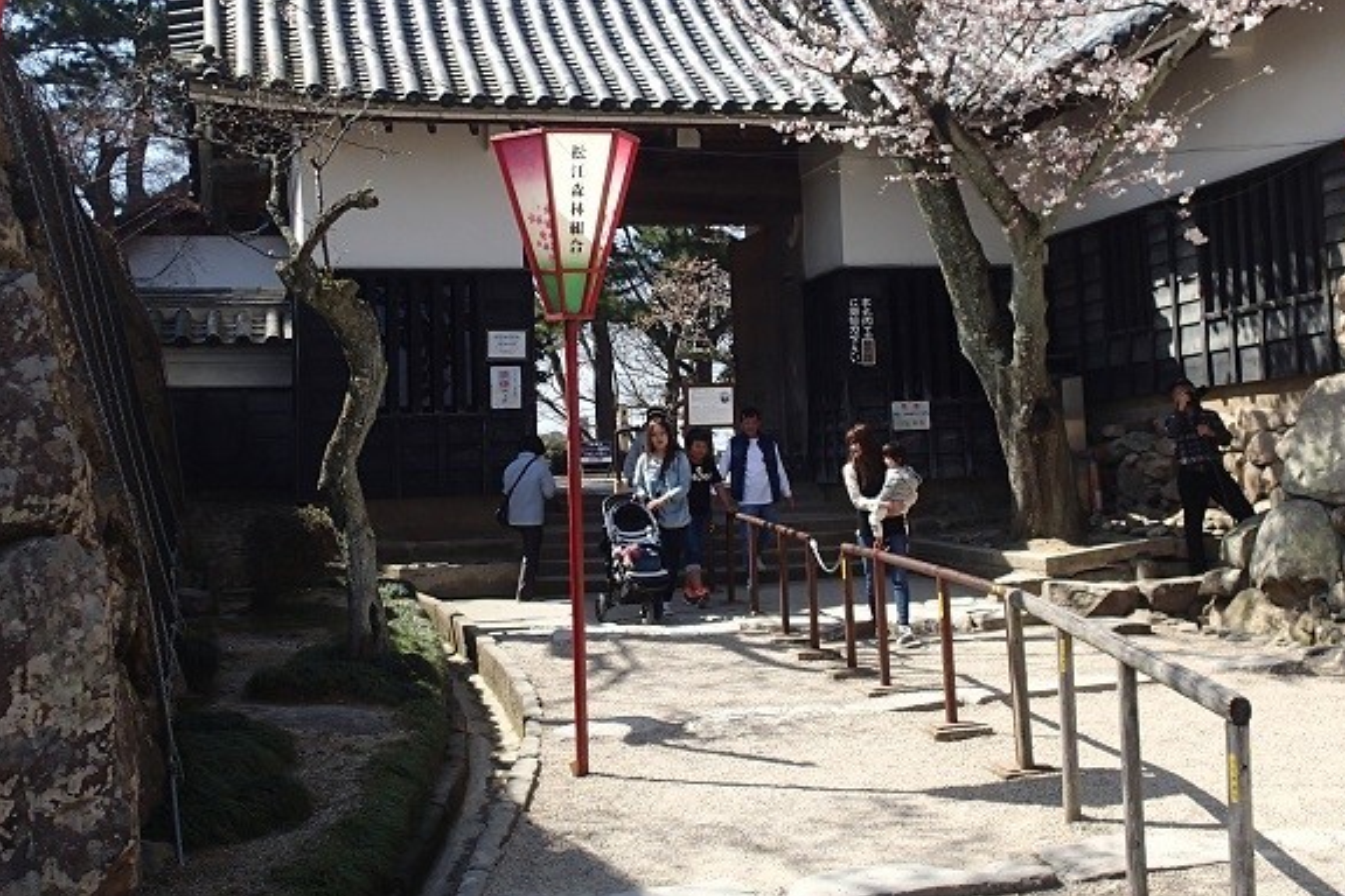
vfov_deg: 31.1
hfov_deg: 45.4
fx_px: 1606
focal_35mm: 43
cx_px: 698
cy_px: 338
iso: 100
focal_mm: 5.5
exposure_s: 1/640
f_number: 3.2
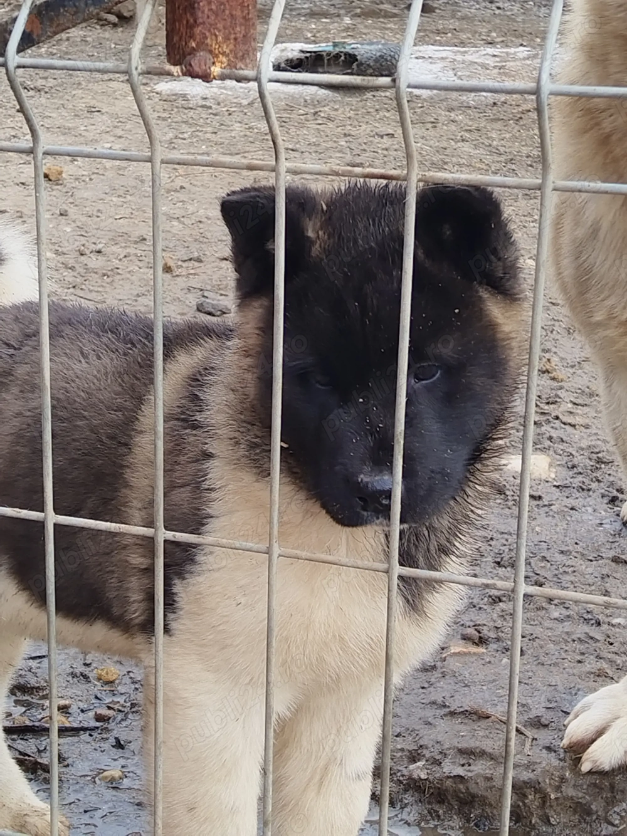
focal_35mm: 65
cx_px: 314
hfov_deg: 22.6
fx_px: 1570
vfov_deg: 29.8
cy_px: 418
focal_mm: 4.95
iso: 141
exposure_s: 1/100
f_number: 1.9
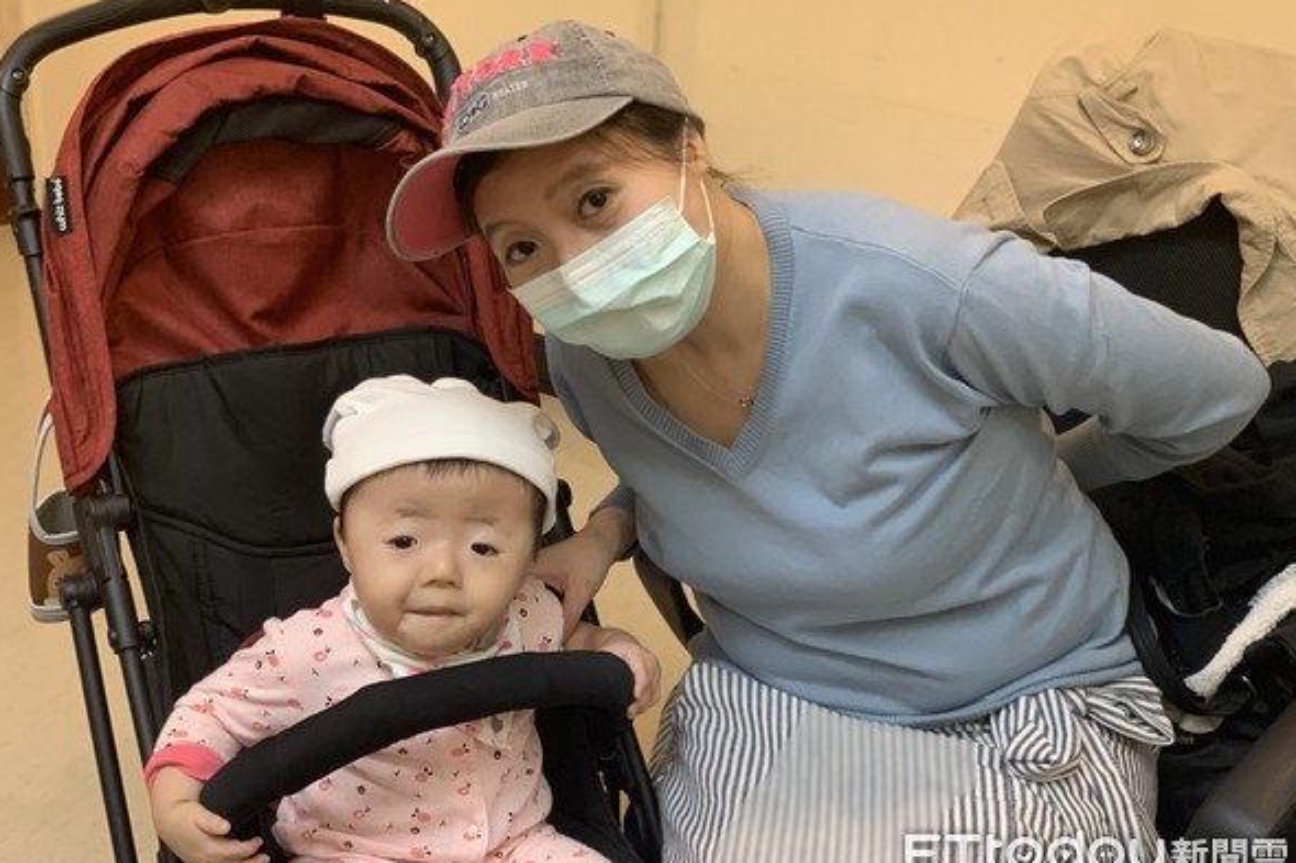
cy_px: 404
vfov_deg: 24.6
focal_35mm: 55
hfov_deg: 36.3
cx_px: 646
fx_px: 1979
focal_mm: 6
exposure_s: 1/60
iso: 160
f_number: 2.4
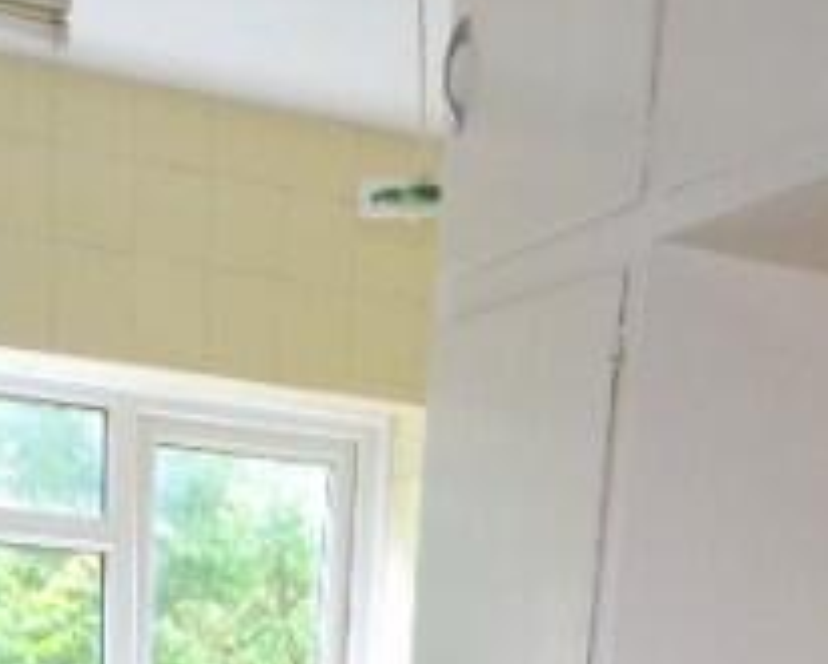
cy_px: 1334
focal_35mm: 70
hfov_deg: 27.0
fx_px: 1716
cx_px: 297
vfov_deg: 16.5
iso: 3200
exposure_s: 1/25
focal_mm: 10
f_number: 4
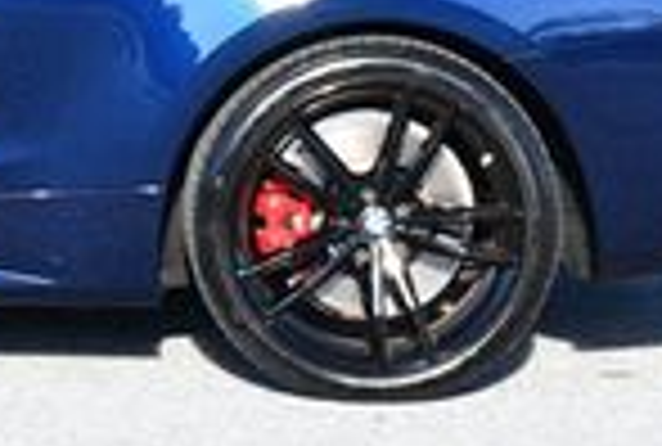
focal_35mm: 304
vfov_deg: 4.5
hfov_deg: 6.7
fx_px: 5607
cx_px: -356
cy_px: -374
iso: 200
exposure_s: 1/250
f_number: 5.6
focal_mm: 35
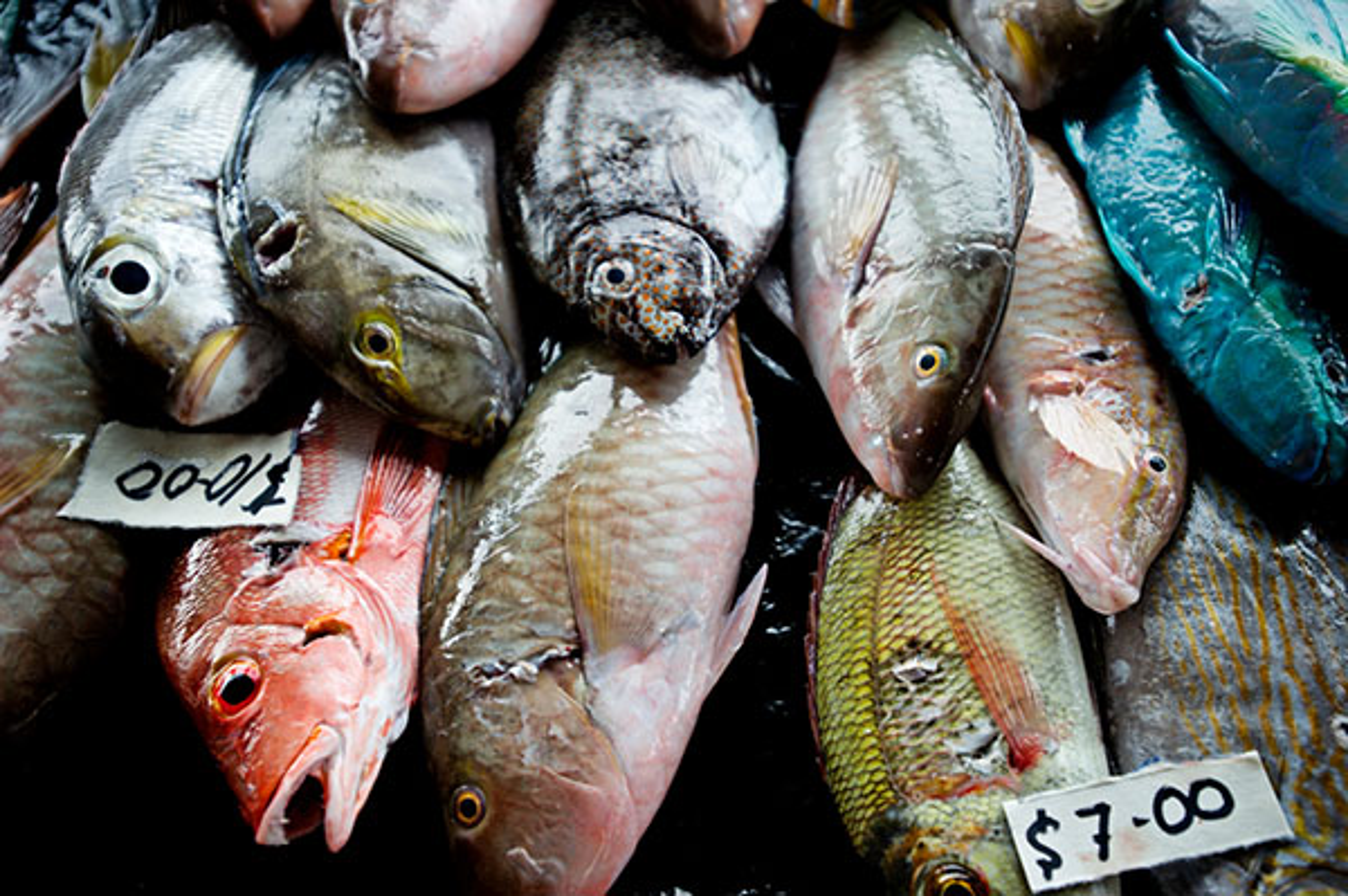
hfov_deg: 54.5
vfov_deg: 37.8
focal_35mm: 35
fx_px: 1309
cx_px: 674
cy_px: 448
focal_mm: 35
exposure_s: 1/320
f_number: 2.8
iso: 200
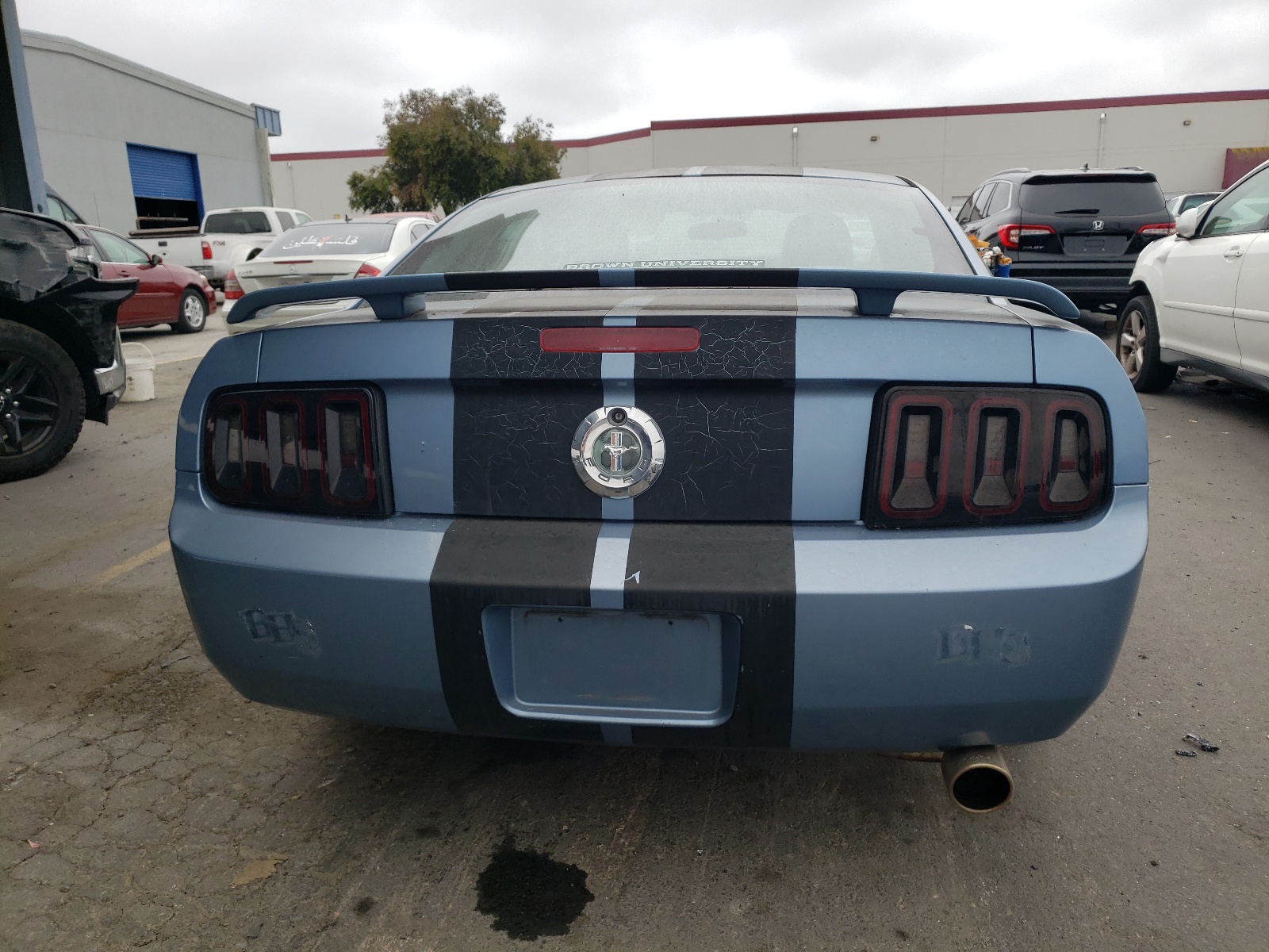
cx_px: 634
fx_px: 953
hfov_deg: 67.3
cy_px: 476
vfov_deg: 53.1
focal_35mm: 26
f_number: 1.5
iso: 50
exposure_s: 1/3333
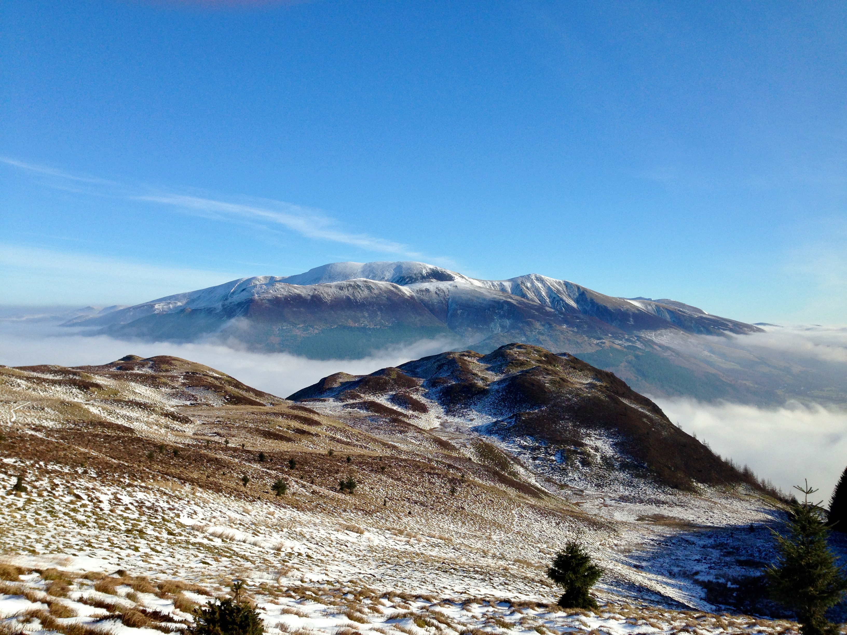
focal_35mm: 33
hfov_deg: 55.4
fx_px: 807
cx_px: 424
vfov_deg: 42.9
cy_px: 318
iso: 50
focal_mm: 4.12
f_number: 2.4
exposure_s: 1/1869
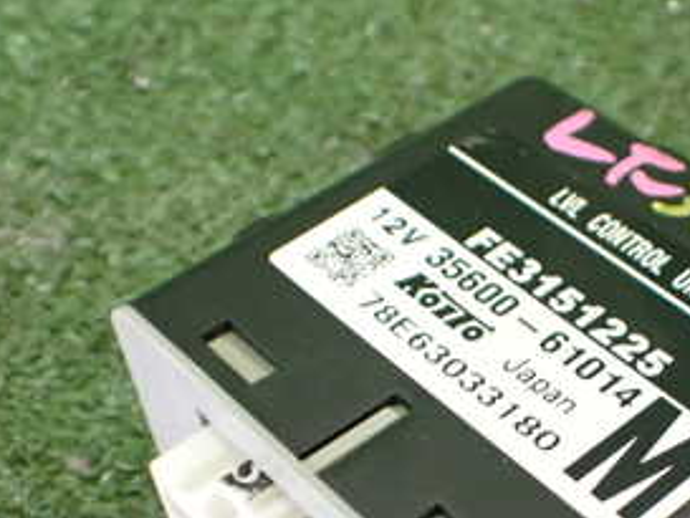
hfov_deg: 28.9
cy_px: 483
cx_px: 526
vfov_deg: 21.7
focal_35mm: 66
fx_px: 1316
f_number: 2.3
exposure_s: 1/80
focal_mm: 5.4
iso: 800
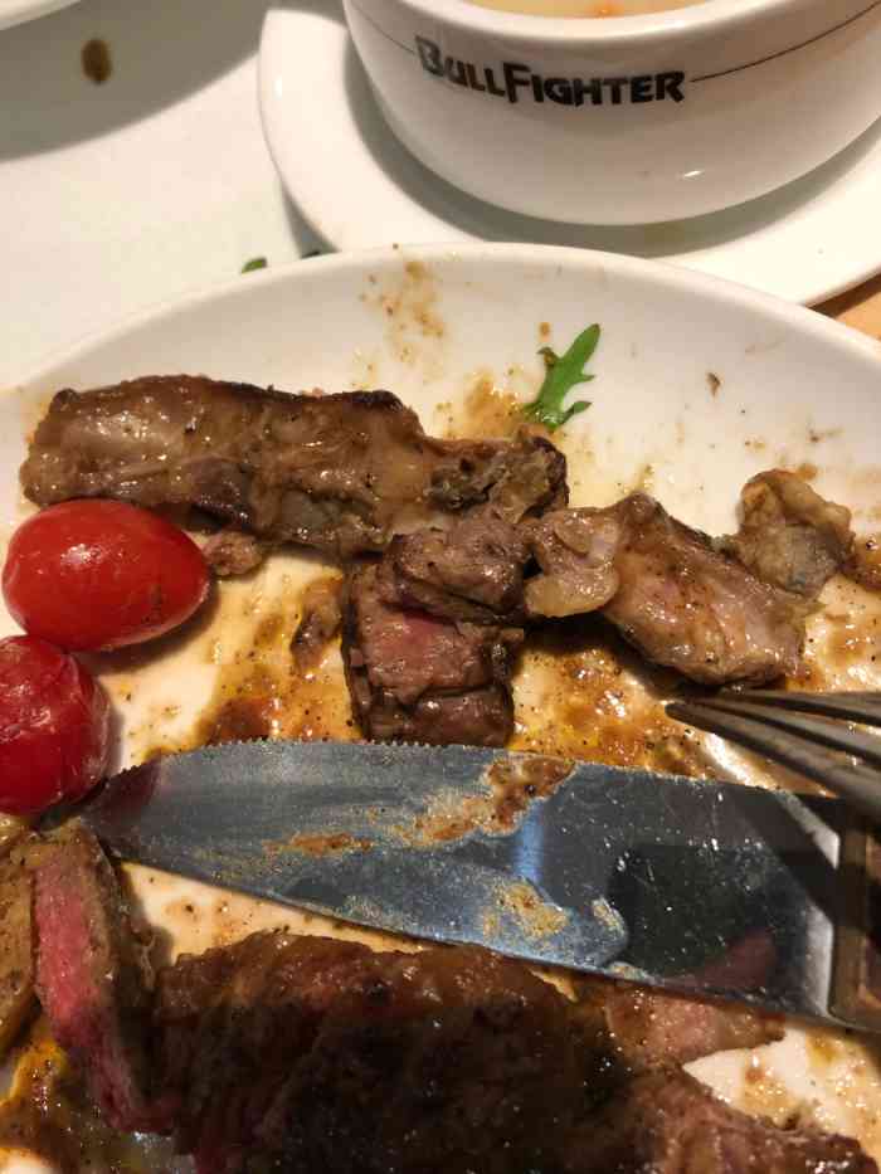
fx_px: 984
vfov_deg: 61.7
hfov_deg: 48.2
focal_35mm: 29
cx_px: 440
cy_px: 587
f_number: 1.8
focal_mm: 3.99
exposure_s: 1/17
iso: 50
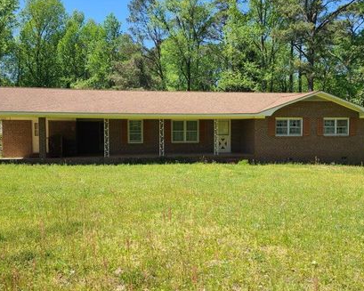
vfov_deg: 47.1
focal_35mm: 31
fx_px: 334
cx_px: 170
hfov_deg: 57.1
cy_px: 146
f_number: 1.8
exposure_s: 1/1195
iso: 40
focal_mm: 5.4
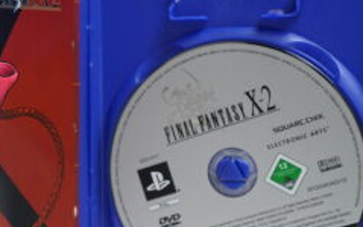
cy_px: 128
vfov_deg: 15.0
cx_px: 56
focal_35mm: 87
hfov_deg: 23.4
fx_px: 860
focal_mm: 34
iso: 100
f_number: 4.5
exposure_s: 1/20
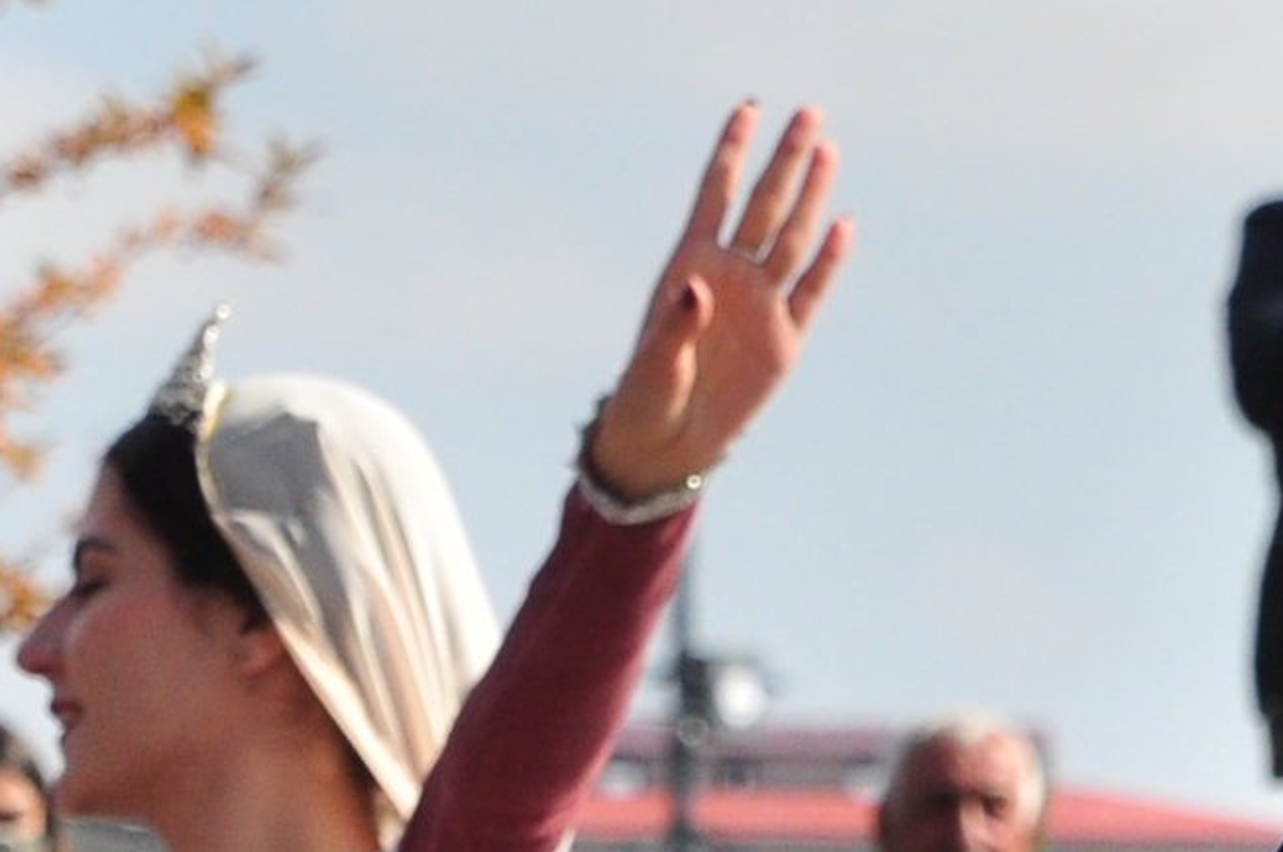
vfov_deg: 2.3
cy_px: -171
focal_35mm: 591
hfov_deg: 3.5
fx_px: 21041
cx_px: 1214
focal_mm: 80
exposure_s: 1/1250
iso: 400
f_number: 9
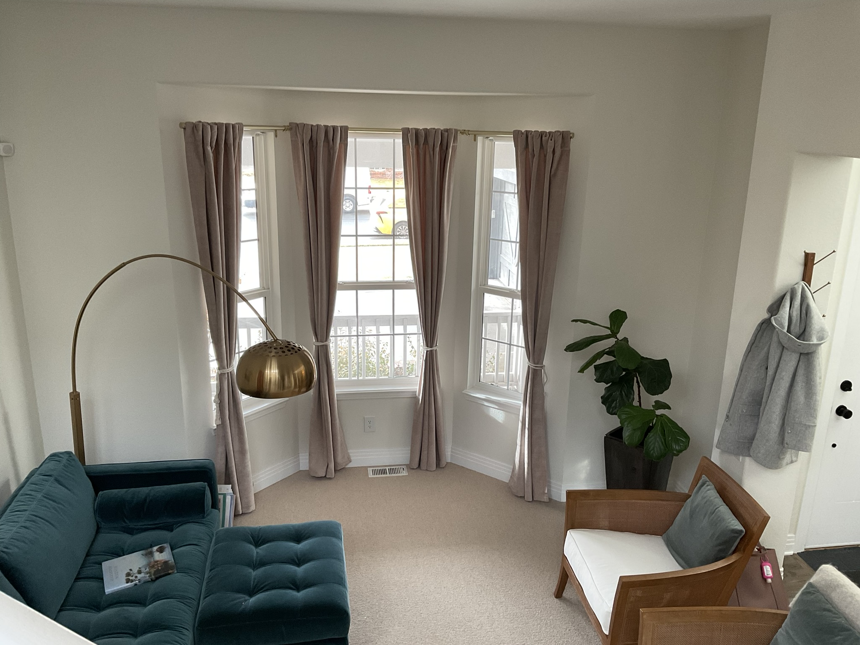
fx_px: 720
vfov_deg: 48.2
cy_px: 322
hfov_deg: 61.7
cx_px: 430
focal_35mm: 29
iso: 80
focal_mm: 3
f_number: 1.8
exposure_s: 1/60
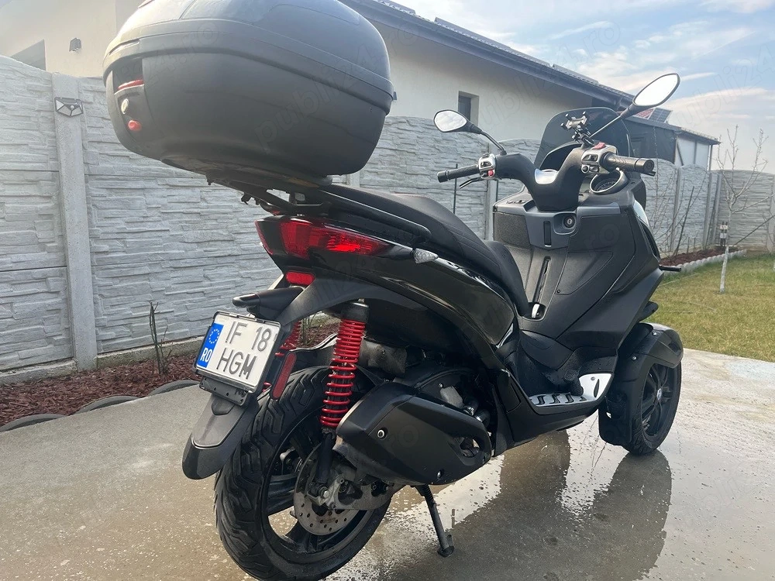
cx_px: 388
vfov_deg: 53.1
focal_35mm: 26
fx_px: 582
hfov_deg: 67.3
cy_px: 290
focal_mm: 5.1
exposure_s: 1/504
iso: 50
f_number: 1.6
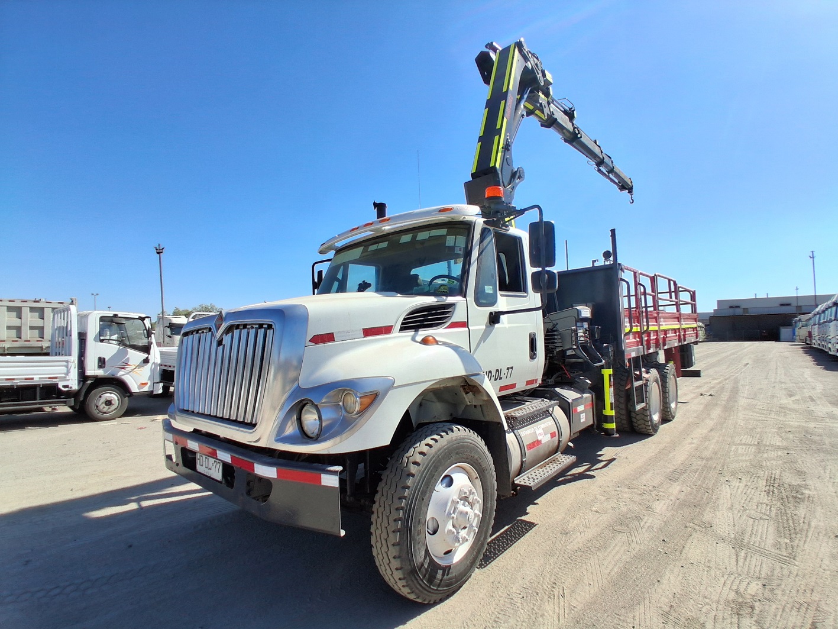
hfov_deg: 91.0
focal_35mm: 17
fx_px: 412
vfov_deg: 74.7
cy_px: 314
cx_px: 419
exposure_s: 1/1664
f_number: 2.2
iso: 50
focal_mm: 1.4
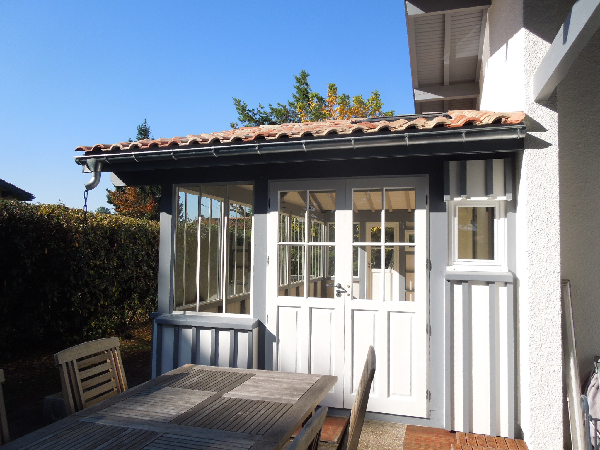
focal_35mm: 25
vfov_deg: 54.9
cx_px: 300
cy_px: 225
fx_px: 433
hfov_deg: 69.4
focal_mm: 4.5
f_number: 6.6
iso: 100
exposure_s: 1/200
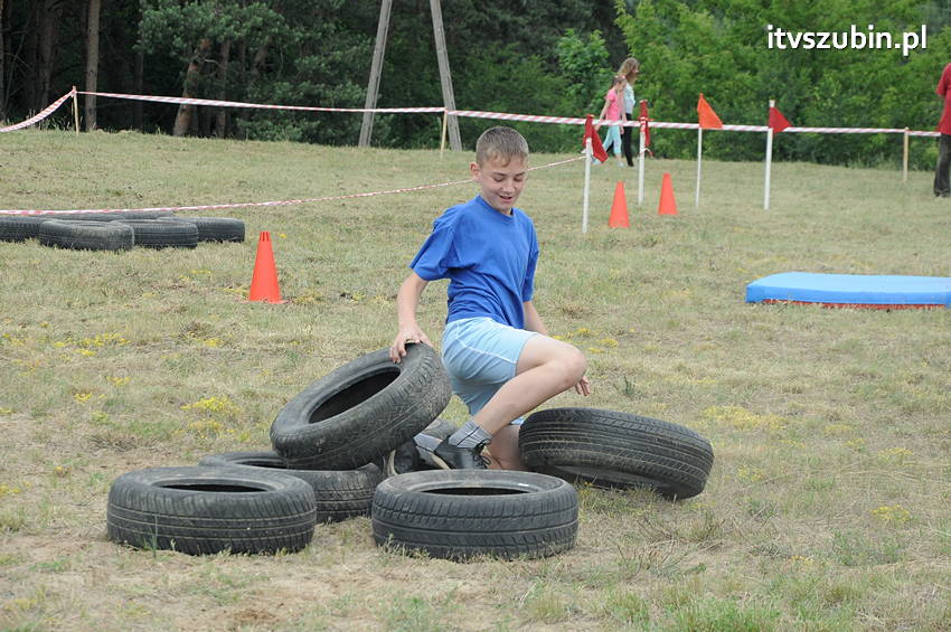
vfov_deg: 10.7
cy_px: 316
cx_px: 476
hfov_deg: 16.1
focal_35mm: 128
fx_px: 3365
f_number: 8
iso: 800
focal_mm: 85
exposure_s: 1/1000
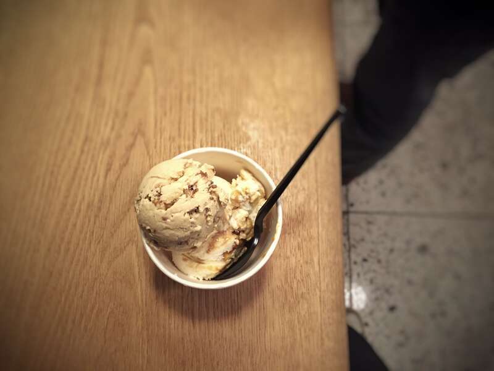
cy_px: 186
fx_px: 414
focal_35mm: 29
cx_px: 247
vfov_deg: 48.2
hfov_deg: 61.7
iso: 250
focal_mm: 4.15
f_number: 2.2
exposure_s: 1/17
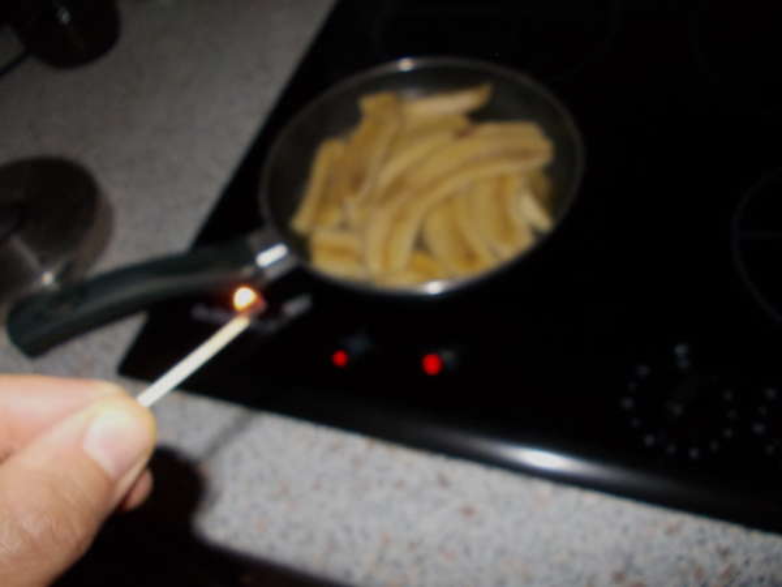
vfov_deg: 49.7
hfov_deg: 63.4
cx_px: 391
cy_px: 294
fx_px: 633
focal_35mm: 28
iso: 200
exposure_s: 1/25
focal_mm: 4
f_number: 2.7
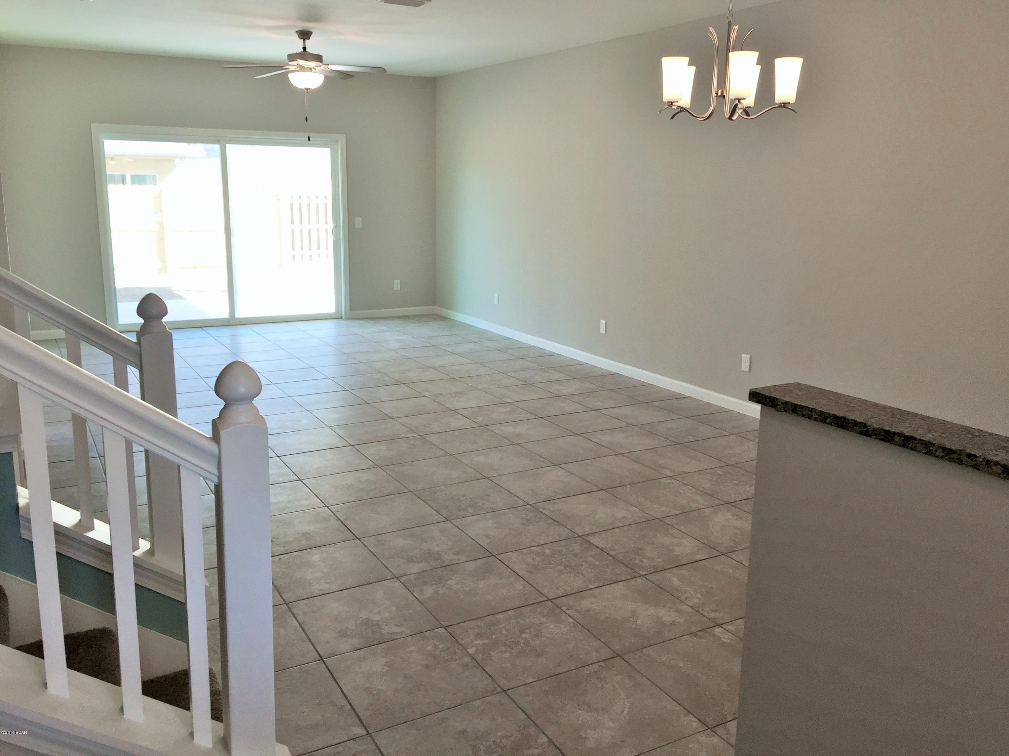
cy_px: 378
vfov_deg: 48.2
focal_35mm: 29
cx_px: 504
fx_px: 845
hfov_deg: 61.7
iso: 32
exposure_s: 1/60
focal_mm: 4.15
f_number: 2.2
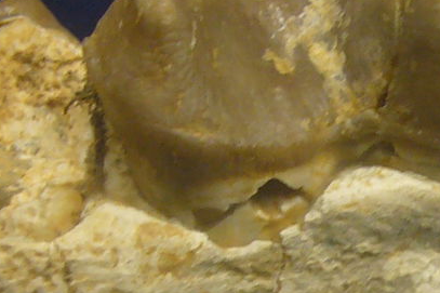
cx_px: 451
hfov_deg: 10.8
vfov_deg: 7.2
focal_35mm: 188
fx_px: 2297
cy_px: 383
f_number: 3
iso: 80
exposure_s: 1/30
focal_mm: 5.4
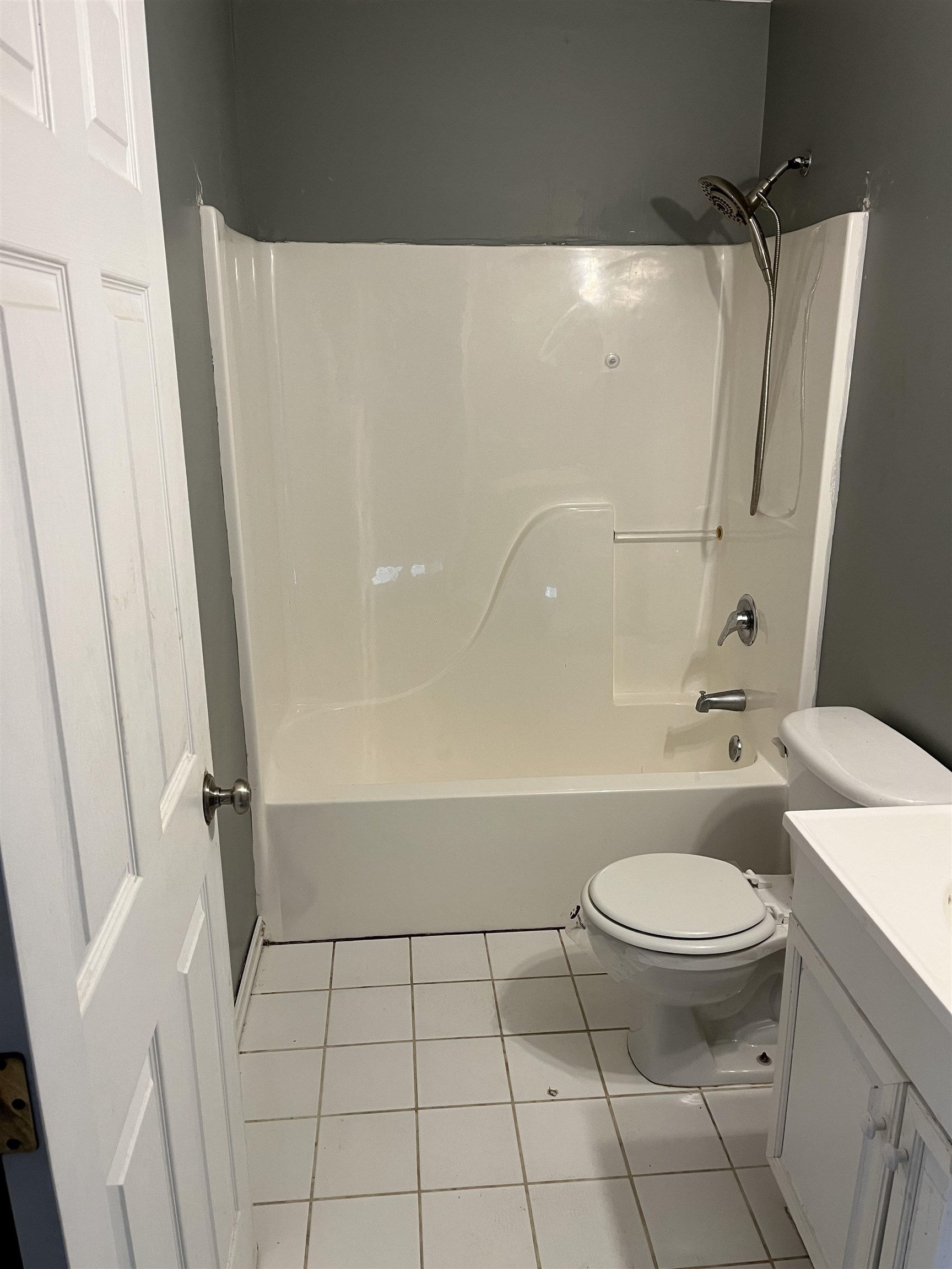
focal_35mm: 26
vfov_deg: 67.3
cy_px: 634
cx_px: 476
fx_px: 953
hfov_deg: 53.1
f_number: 1.6
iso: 100
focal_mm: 5.1
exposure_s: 1/60
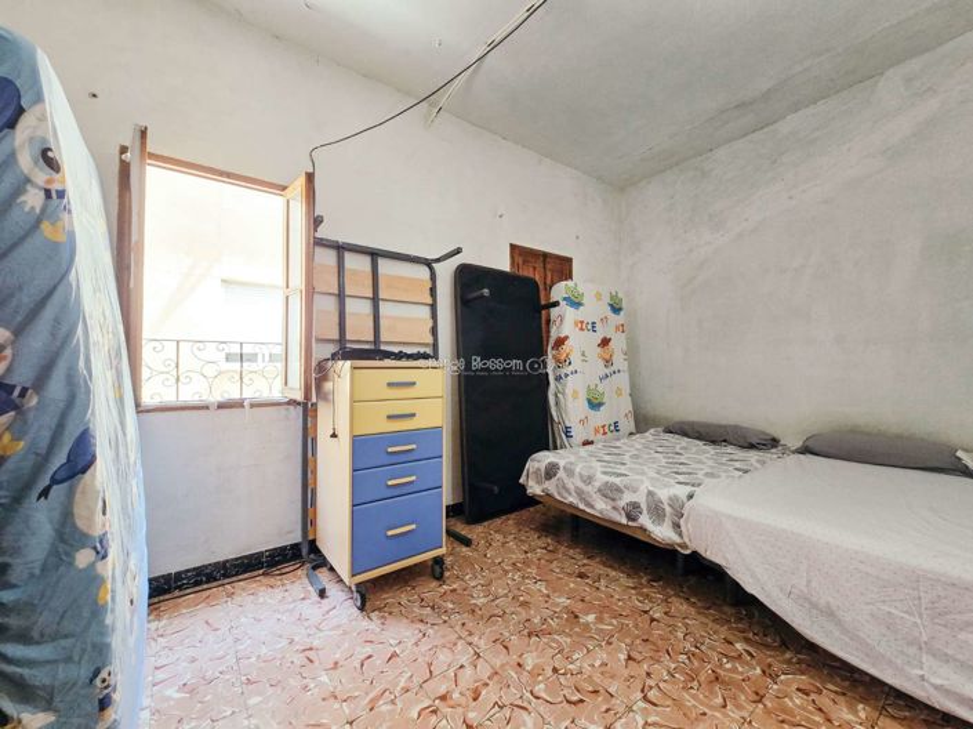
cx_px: 486
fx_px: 365
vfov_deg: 89.9
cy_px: 364
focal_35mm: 13
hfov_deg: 106.2
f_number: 2.2
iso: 160
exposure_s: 1/50
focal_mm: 2.2
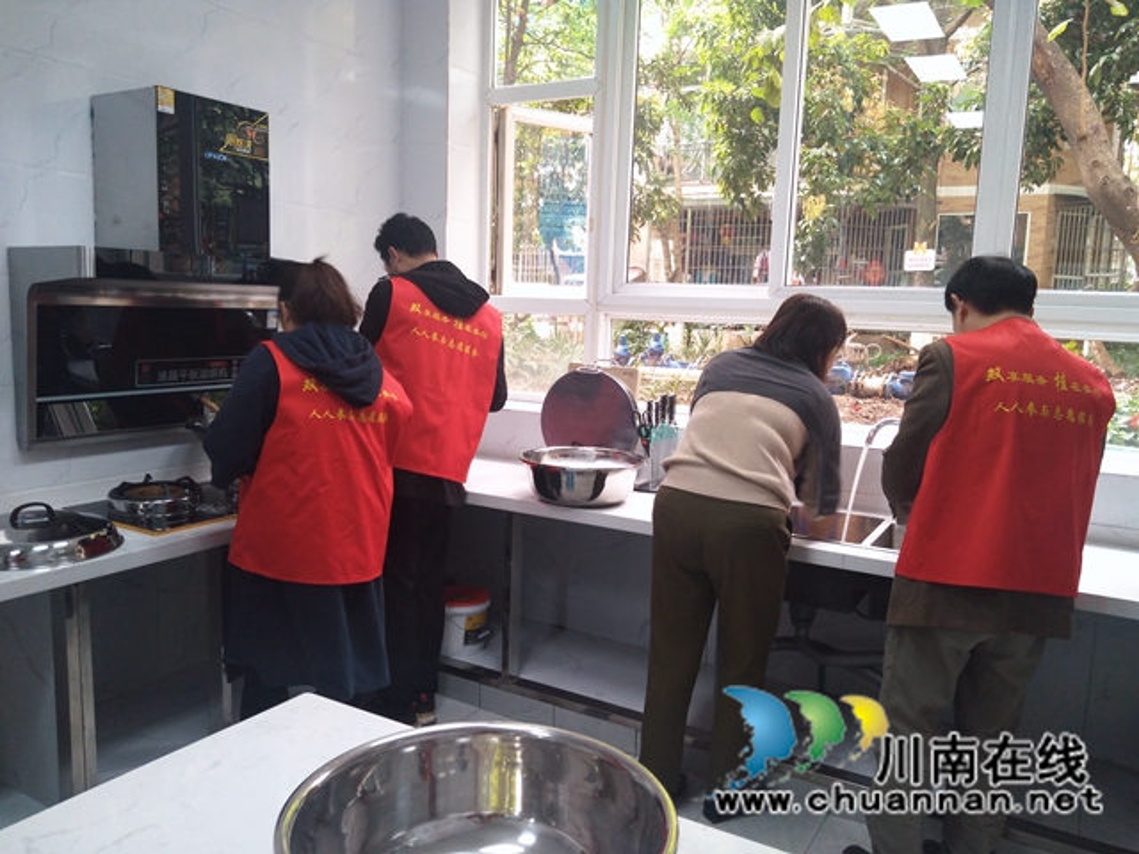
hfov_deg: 67.3
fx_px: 856
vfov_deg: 53.1
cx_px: 570
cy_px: 427
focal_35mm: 26
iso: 203
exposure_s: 1/30
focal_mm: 3.59
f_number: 1.8
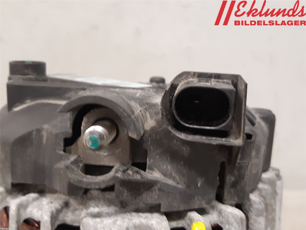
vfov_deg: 53.1
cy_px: 115
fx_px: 230
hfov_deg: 67.3
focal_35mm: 26
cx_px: 153
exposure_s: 1/33
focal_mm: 3.93
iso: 250
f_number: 1.7
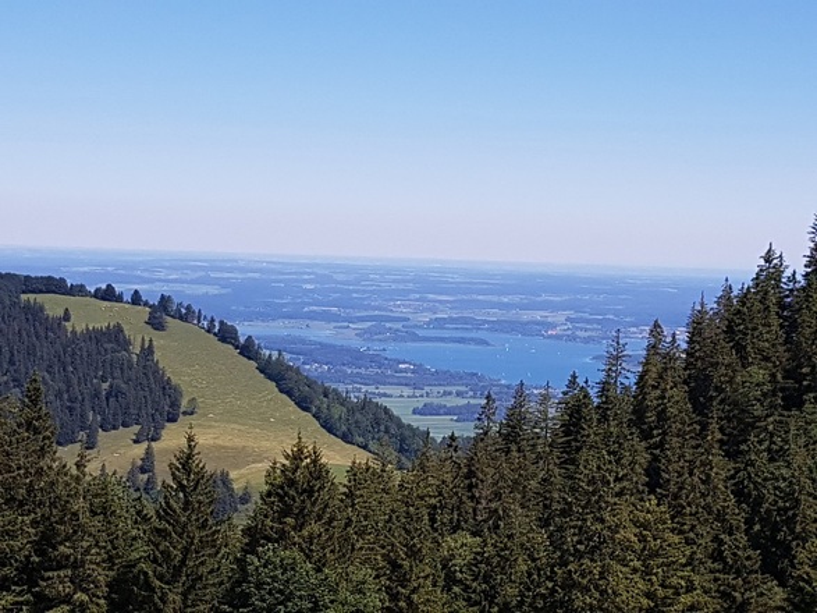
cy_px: 306
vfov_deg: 53.0
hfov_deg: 67.3
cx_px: 408
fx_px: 614
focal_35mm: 26
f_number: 1.7
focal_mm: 4.2
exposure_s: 1/2520
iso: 50
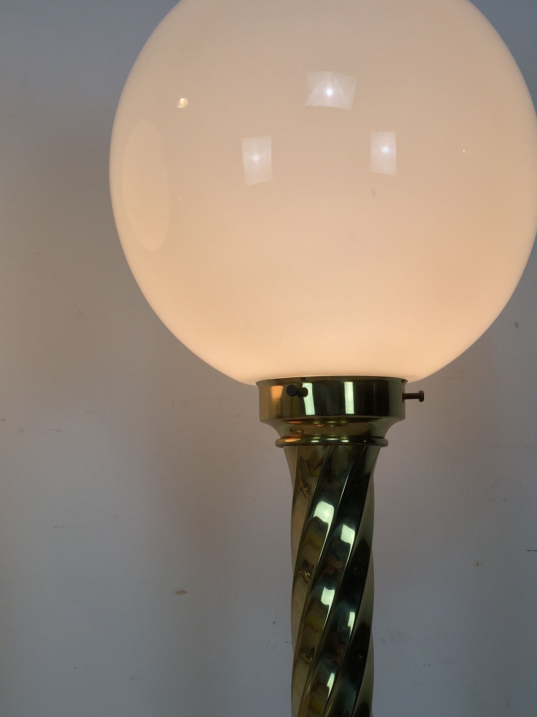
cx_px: 363
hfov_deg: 28.9
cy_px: 535
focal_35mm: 50
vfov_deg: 37.3
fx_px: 1034
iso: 25
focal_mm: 4.15
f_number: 2.2
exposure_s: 1/100
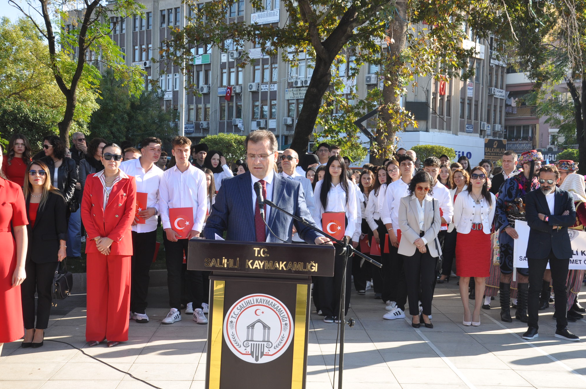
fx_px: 829
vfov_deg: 26.4
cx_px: 309
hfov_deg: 38.9
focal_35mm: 51
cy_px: 193
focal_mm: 32
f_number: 10
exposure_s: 1/100
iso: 200
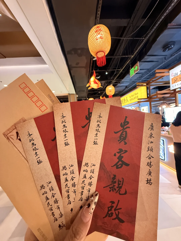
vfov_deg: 102.1
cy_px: 120
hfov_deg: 85.7
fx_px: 98
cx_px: 90
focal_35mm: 14
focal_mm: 2.22
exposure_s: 1/50
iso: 500
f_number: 2.2
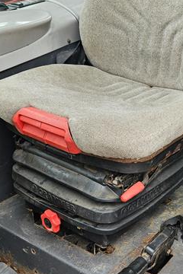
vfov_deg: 38.8
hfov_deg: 26.1
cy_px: 156
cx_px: 139
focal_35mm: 51
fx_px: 389
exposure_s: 1/179
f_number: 1.8
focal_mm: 5.4
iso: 25
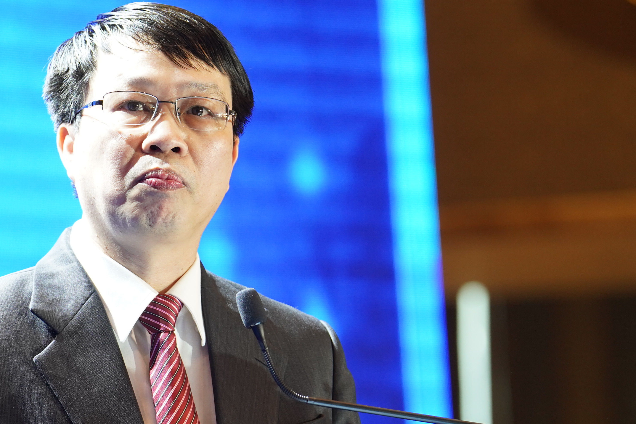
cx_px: 139
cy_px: 308
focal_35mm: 349
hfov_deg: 5.9
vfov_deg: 3.9
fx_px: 6165
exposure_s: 1/160
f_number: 4.5
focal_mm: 171
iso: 1250
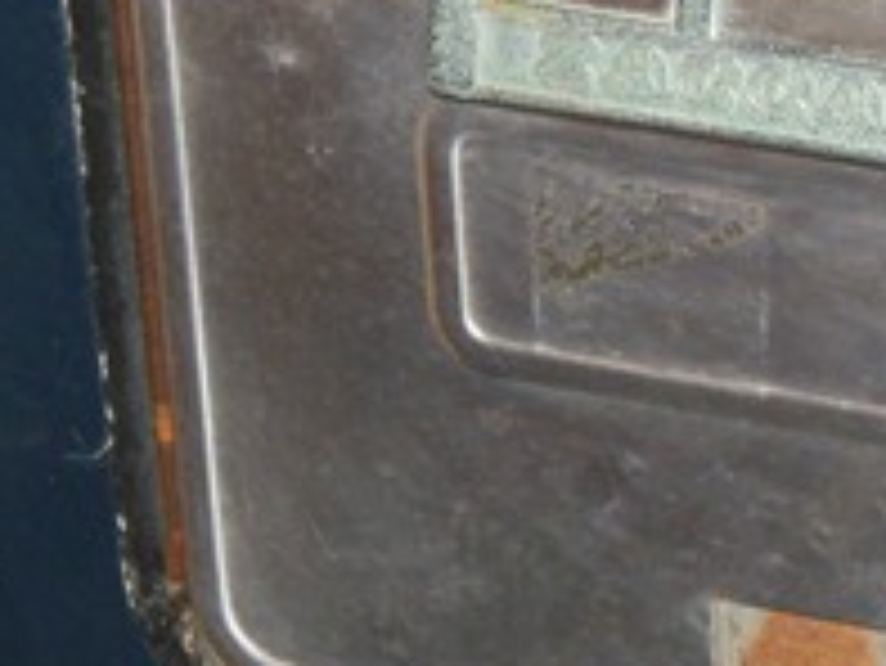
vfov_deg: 7.5
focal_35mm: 198
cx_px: 913
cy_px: 261
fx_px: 5071
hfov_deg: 9.9
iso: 500
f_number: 4.6
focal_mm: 15.5
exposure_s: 1/60
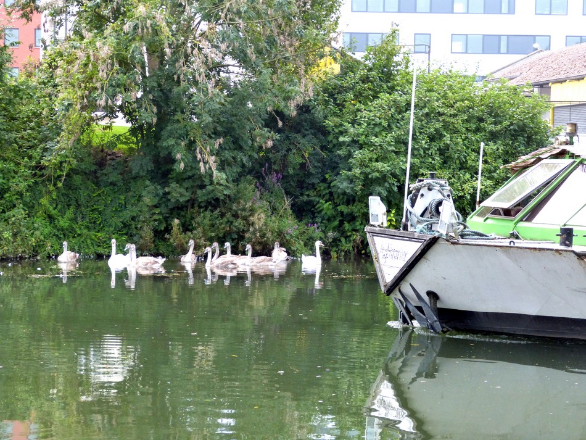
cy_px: 220
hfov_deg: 20.6
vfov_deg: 15.6
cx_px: 293
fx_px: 1609
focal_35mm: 95
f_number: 4
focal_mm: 17.2
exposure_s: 1/250
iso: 400
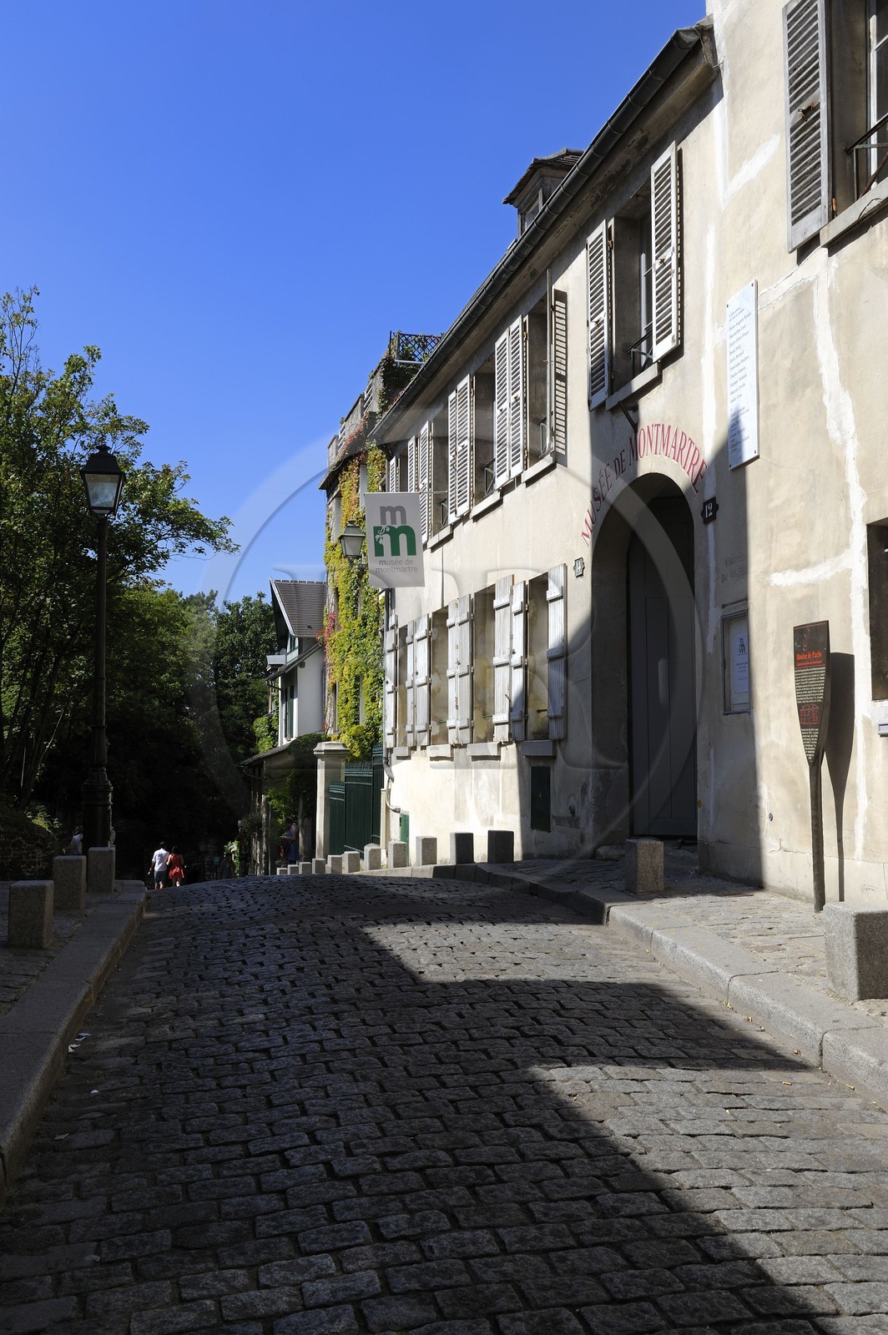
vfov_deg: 53.2
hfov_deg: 36.8
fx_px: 1334
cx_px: 444
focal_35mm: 36
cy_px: 668
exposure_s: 1/160
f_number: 14
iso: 200
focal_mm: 36
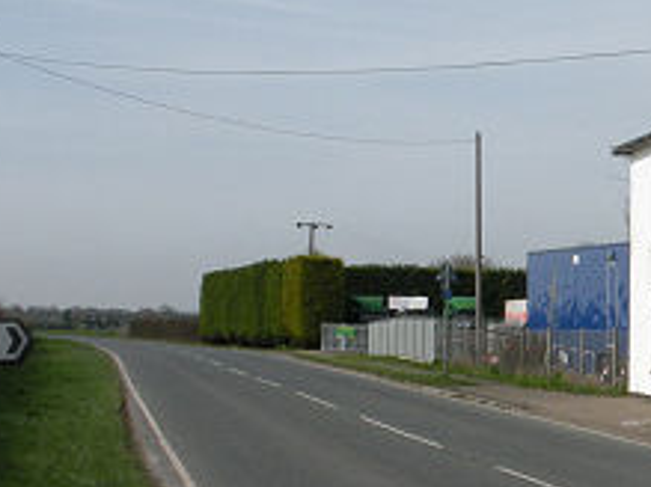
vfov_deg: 18.6
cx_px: 690
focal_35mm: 79
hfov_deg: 23.4
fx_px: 1485
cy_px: 255
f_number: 7.1
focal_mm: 4.7
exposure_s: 1/274
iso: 64
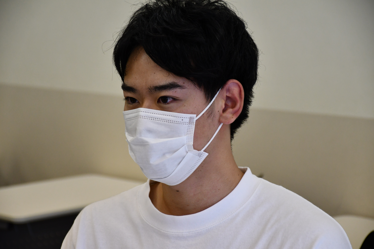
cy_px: 124
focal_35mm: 142
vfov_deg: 9.7
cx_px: 187
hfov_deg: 14.4
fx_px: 1475
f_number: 5.3
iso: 1250
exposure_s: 1/250
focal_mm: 95
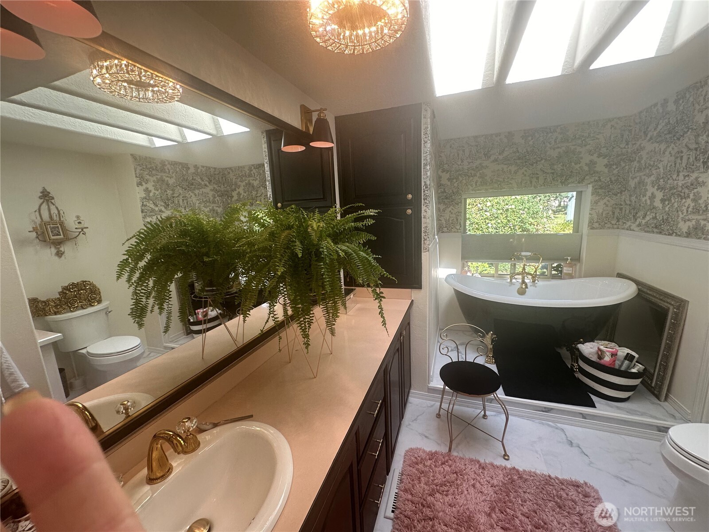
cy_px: 266
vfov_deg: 85.7
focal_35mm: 14
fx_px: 287
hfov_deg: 102.1
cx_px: 354
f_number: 2.2
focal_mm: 2.22
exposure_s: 1/120
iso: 100
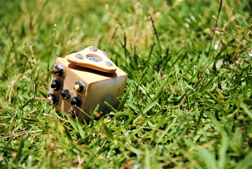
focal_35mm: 158
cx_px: 126
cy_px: 84
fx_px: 1104
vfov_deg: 8.7
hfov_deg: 13.0
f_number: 5.6
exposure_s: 1/500
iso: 100
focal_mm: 105
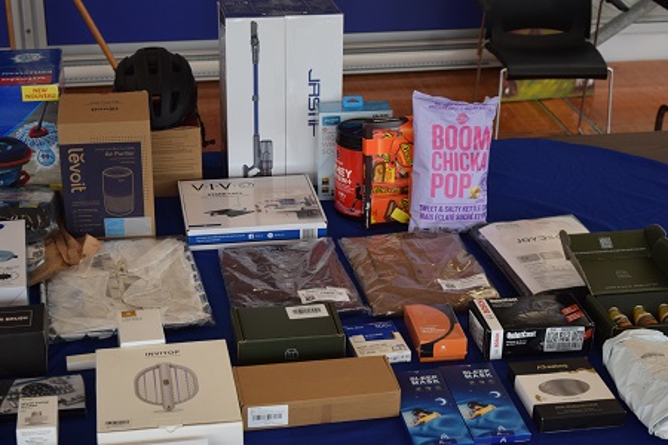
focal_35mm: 69
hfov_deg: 29.2
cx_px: 334
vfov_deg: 19.7
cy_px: 222
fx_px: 1280
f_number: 5
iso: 640
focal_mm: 46
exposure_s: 1/60
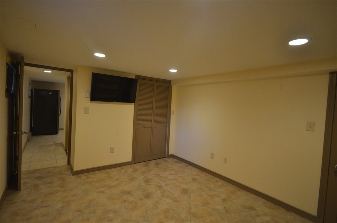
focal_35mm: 17
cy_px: 112
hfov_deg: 92.6
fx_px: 161
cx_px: 168
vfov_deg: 69.4
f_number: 4.2
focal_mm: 11.5
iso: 720
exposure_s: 1/60
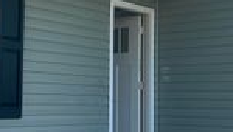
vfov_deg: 14.0
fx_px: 538
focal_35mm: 87
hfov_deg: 24.1
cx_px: 51
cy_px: 52
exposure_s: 1/1517
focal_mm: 6.86
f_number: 1.78
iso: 80
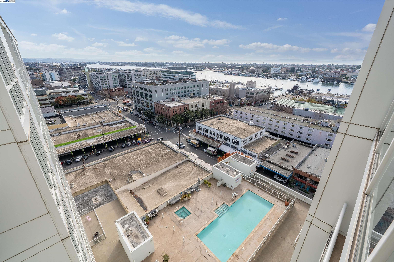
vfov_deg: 77.3
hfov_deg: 100.4
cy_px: 131
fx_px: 164
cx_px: 197
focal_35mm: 15
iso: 125
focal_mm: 15
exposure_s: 1/400
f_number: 9
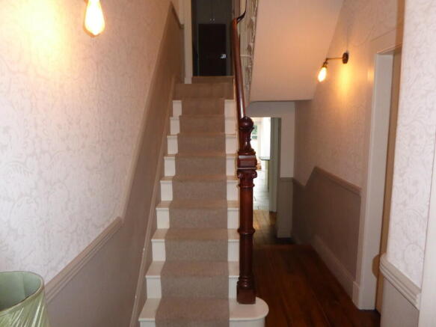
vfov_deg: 56.8
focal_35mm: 24
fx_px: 302
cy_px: 164
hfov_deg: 71.6
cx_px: 218
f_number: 3.3
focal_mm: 4.3
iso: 800
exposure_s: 1/60
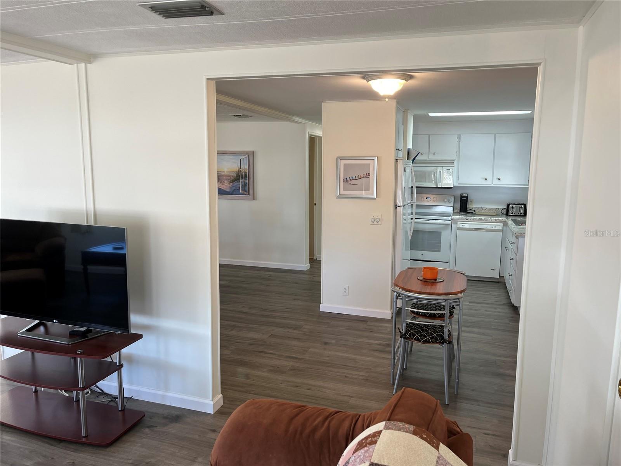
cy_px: 233
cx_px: 310
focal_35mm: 26
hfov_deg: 67.3
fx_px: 466
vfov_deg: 53.1
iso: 64
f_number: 1.6
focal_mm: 5.1
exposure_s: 1/121
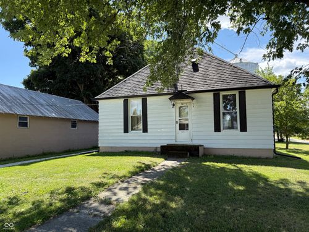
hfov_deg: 71.6
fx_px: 214
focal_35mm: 24
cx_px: 154
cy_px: 116
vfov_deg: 56.8
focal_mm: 6.76
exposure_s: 1/1122
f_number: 1.78
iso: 80
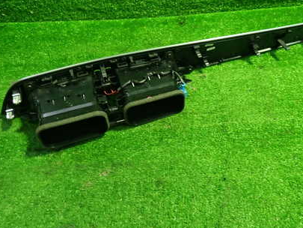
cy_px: 88
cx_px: 192
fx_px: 324
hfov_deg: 49.6
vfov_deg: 38.5
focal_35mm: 37
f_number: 2
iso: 320
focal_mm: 4.5
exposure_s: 1/30
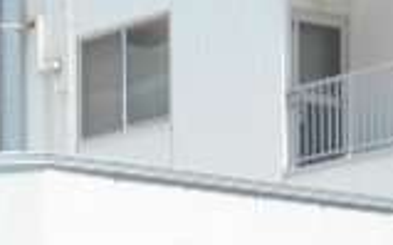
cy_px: 470
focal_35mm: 282
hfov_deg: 7.3
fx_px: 3017
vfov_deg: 4.6
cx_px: -183
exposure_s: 1/200
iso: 80
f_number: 5.3
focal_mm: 11.6
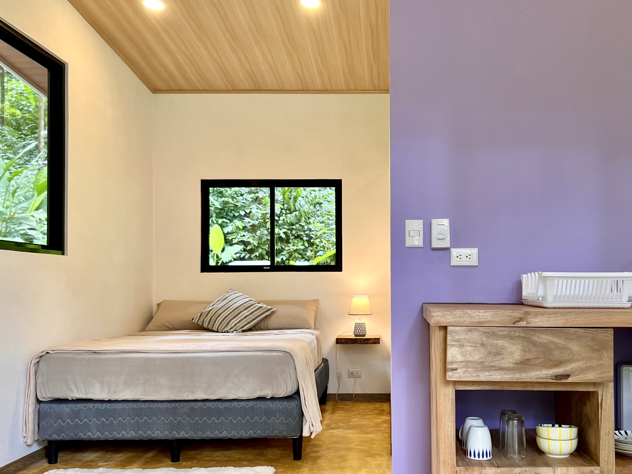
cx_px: 388
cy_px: 263
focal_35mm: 34
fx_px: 621
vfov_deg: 41.7
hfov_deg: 53.5
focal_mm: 5.7
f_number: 1.5
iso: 125
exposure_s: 1/103
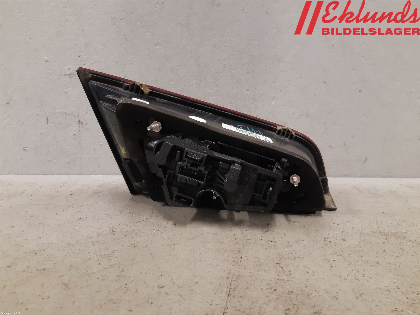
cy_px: 158
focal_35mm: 26
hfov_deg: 67.3
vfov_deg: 53.1
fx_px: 315
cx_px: 210
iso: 200
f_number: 1.7
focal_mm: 3.93
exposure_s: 1/50
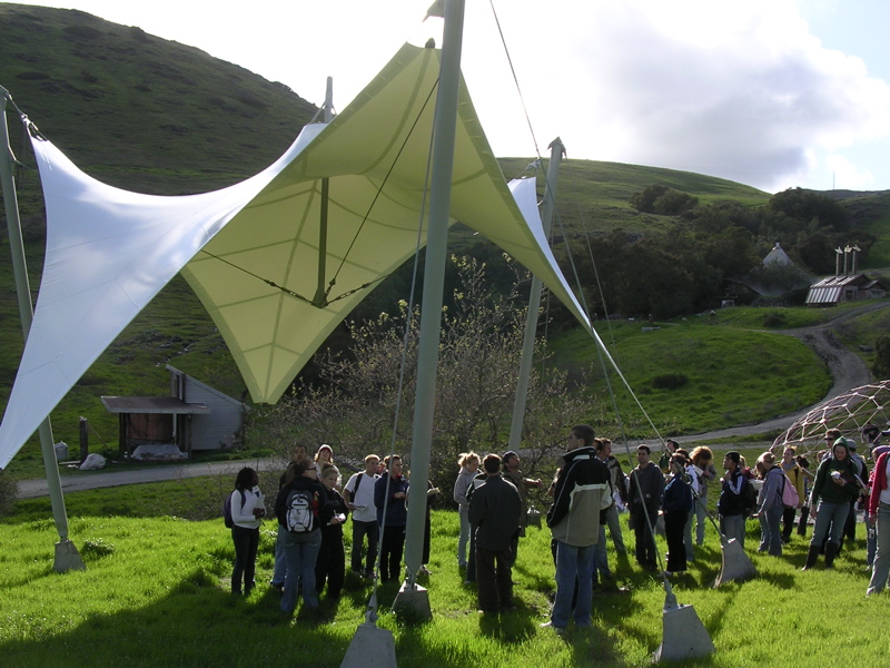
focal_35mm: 38
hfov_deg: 49.0
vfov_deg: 37.7
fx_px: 977
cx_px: 445
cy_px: 334
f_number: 5.6
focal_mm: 5.8
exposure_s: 1/199
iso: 100
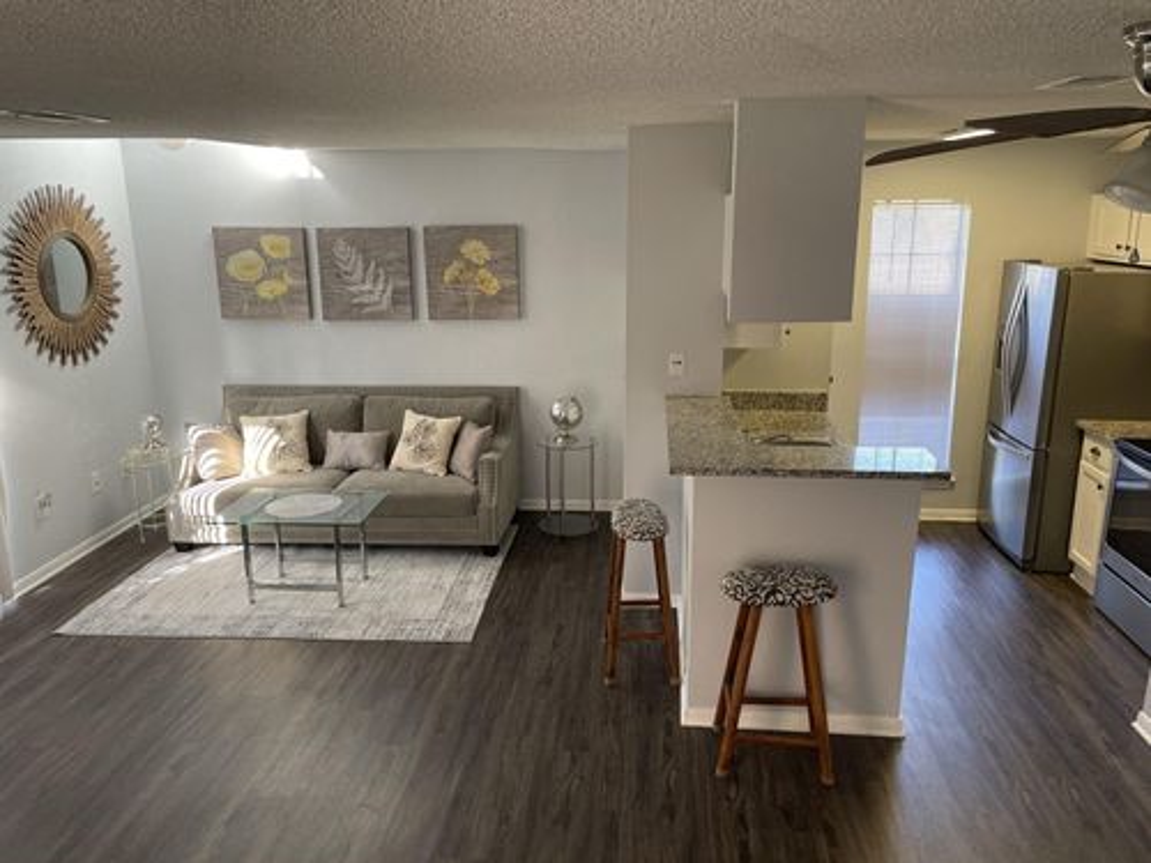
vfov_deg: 53.1
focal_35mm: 26
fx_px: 865
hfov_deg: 67.3
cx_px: 576
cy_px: 432
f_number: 1.6
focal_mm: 4.2
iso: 125
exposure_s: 1/107
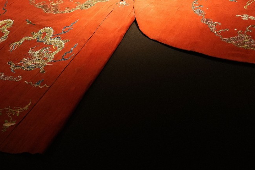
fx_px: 439
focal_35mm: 62
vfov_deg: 21.1
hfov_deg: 32.4
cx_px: 112
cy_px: -3
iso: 3200
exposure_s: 1/160
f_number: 3.2
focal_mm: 29
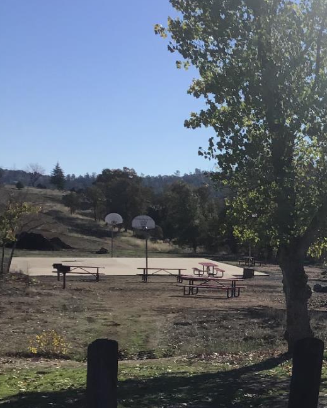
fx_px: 846
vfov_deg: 26.8
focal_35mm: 70
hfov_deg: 19.5
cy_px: 299
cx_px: 469
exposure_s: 1/2331
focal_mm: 3.3
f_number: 2.4
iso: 25
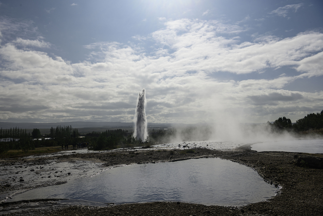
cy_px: 108
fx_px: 269
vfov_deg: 43.6
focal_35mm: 30
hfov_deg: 61.9
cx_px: 162
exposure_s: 1/1000
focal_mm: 30
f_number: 10
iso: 100
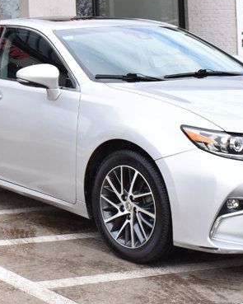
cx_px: -36
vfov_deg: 21.9
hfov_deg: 17.2
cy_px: 58
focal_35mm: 86
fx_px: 773
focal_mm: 22
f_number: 8
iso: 320
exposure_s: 1/250
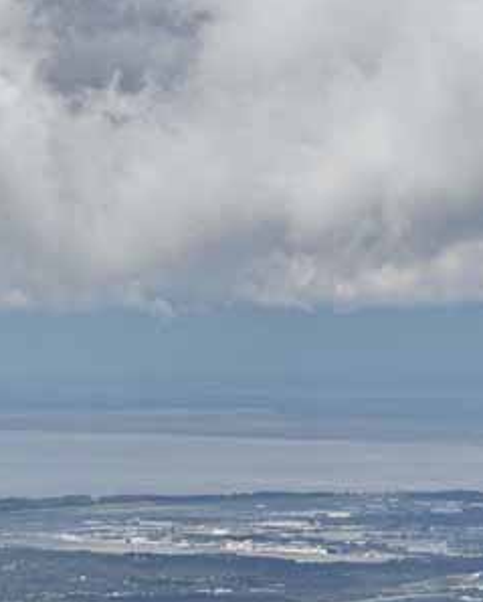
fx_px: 5388
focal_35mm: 302
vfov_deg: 6.4
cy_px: 533
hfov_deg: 5.1
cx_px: 285
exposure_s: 1/2000
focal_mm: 120
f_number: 5
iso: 100
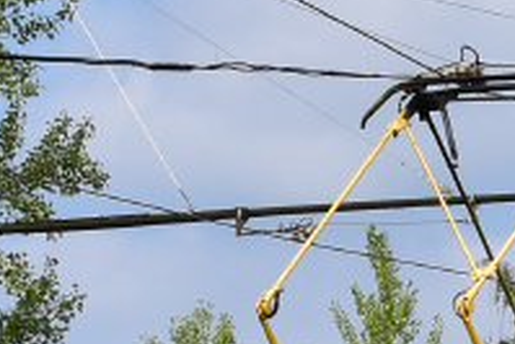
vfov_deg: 4.1
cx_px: 758
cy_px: 728
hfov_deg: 6.1
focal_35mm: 333
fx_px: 4767
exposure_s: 1/400
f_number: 10
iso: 250
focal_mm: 34
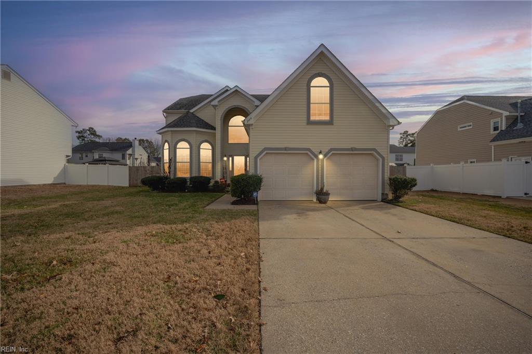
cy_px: 177
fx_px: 199
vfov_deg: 83.2
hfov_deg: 106.3
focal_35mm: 14
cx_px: 266
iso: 250
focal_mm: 9
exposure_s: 1/5000
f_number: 8
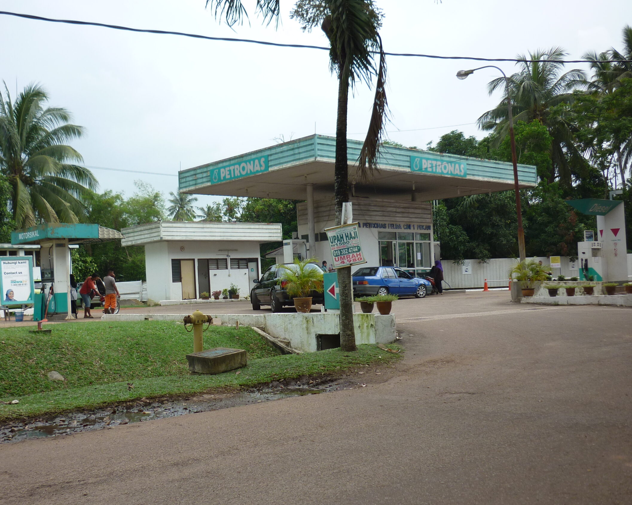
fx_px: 729
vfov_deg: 38.2
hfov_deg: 46.6
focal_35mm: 39
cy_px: 273
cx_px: 254
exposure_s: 1/800
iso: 80
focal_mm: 5.5
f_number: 2.8
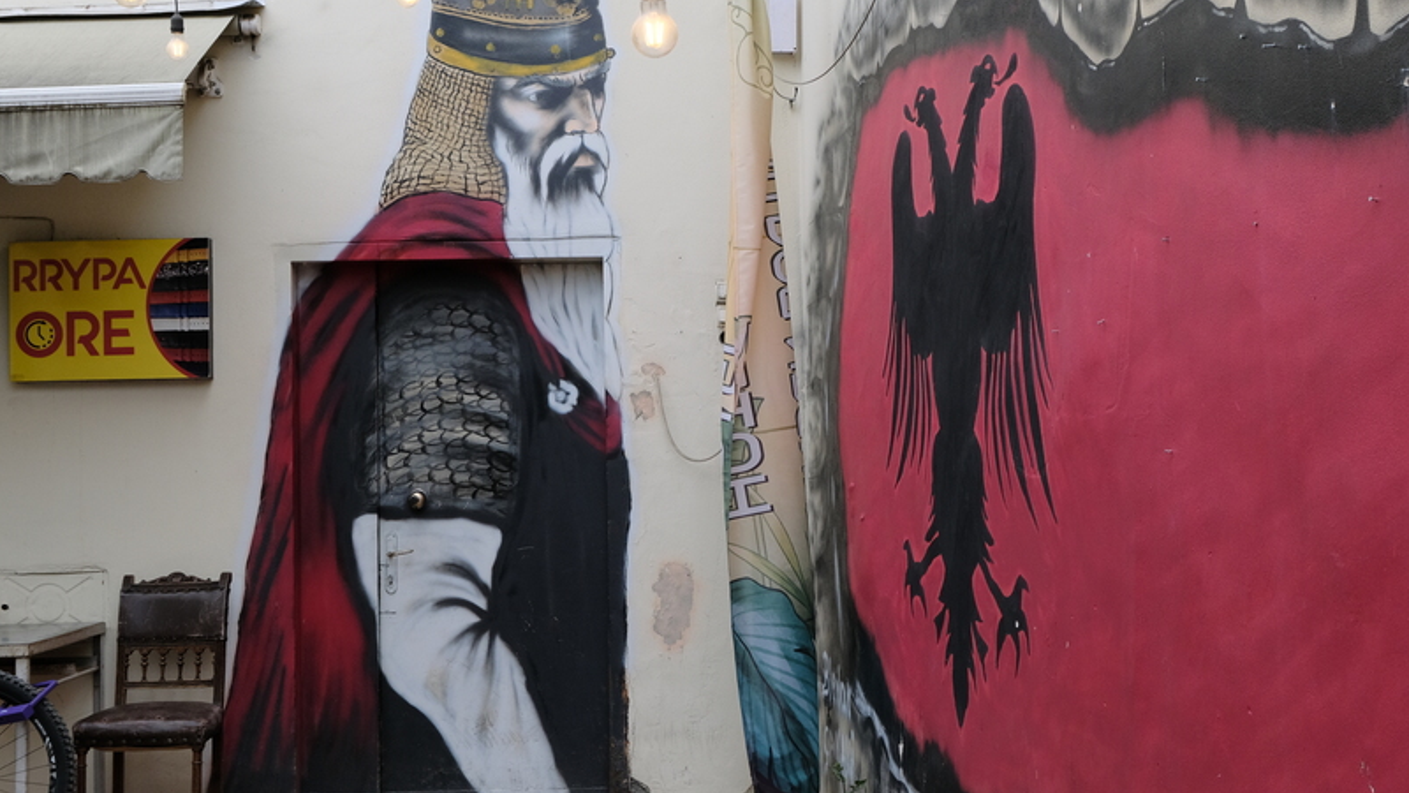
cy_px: 341
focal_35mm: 55
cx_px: 752
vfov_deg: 21.8
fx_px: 2055
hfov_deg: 37.8
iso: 640
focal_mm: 27.4
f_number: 5.6
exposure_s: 1/400
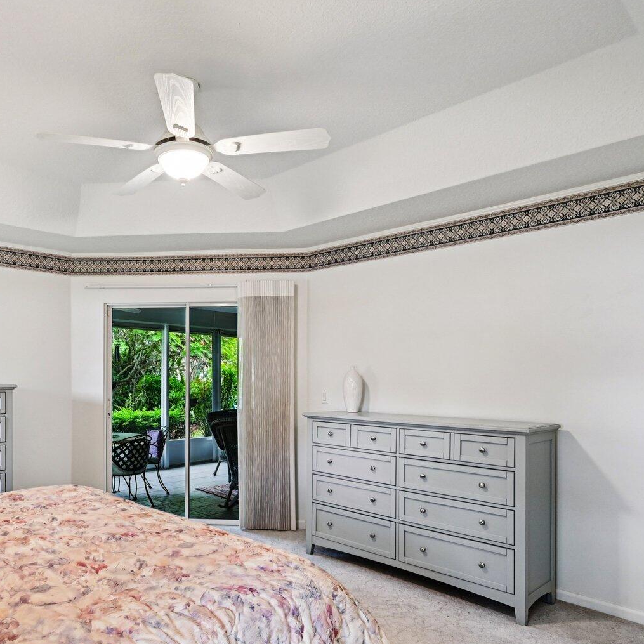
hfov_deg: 62.7
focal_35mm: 24
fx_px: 505
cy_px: 353
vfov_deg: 64.9
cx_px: 195
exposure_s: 1/20
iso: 800
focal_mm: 14
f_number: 8
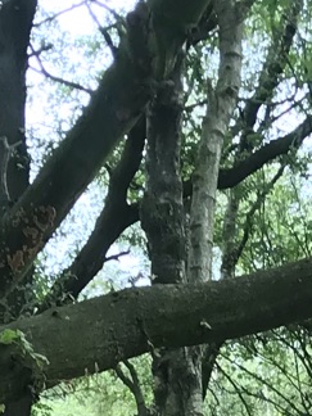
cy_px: 736
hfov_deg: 8.3
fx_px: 2127
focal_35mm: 177
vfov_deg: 10.5
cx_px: 421
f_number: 1.8
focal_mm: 3.99
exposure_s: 1/103
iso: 20
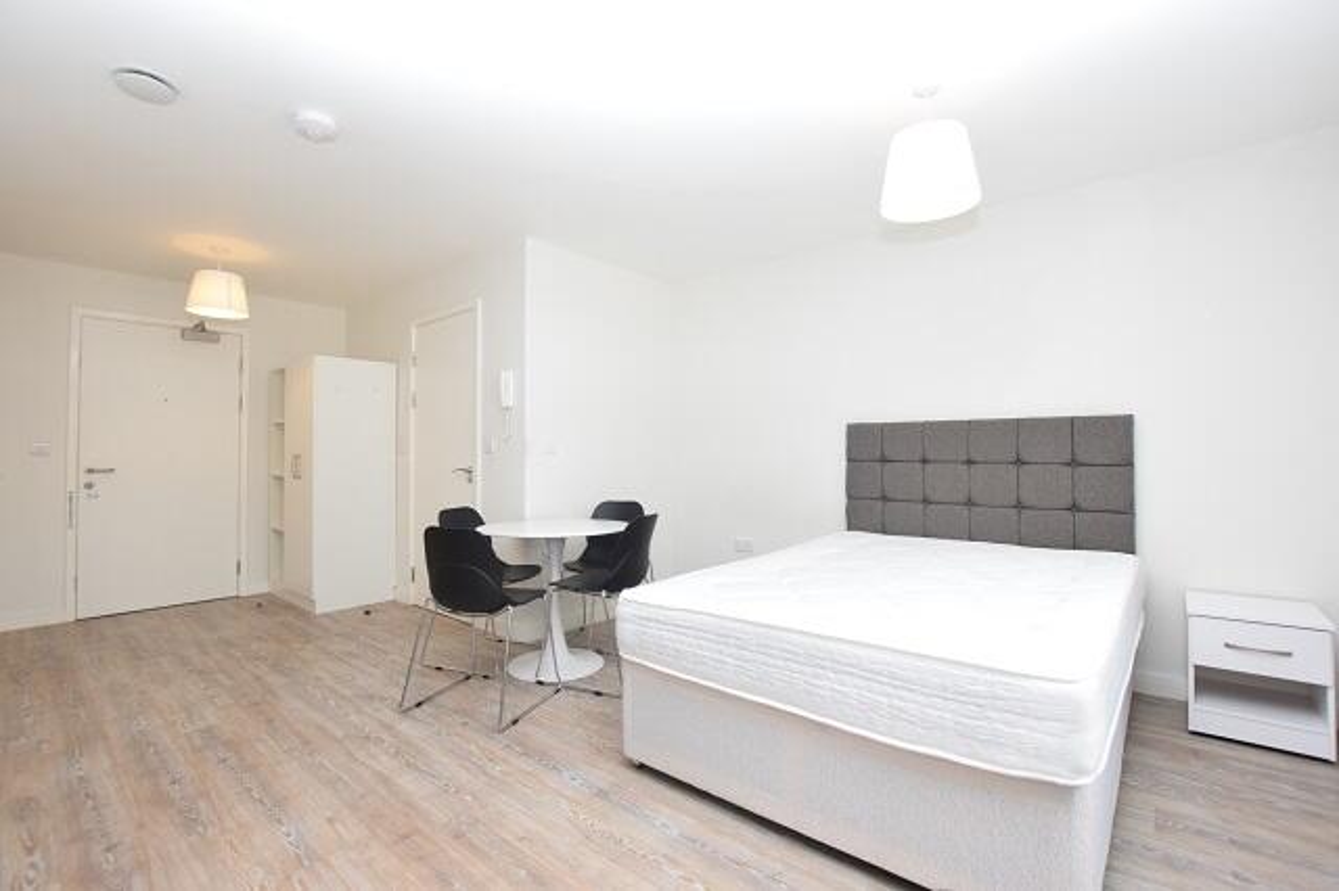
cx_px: 670
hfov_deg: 100.4
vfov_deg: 77.3
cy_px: 446
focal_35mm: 15
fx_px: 558
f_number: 5.6
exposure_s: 1/125
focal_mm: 10
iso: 800
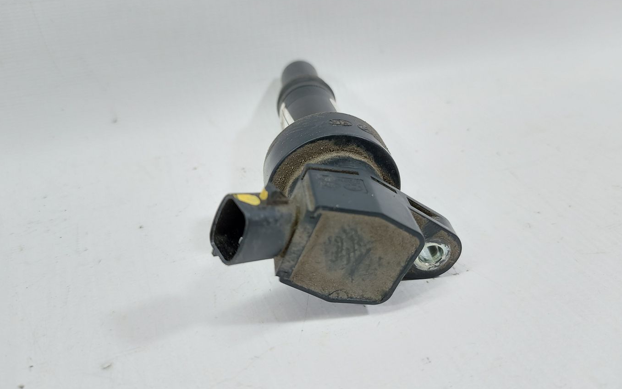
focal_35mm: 26
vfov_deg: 47.6
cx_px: 314
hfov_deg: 70.4
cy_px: 188
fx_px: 441
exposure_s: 1/50
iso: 125
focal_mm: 5.23
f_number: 1.8
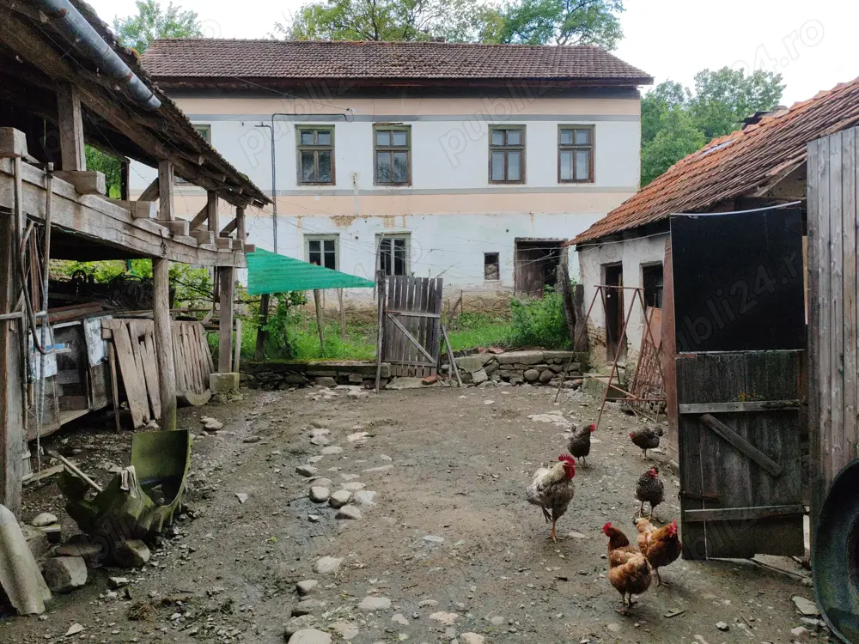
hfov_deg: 65.3
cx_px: 430
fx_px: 670
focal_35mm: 27
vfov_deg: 51.4
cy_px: 322
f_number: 1.9
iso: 50
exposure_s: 1/320
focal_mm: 6.12
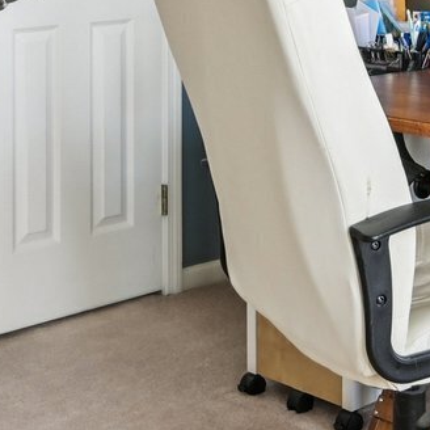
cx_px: 359
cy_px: -99
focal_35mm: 85
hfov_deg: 20.1
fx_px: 1195
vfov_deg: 19.1
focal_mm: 16
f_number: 8
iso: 400
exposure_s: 1/15
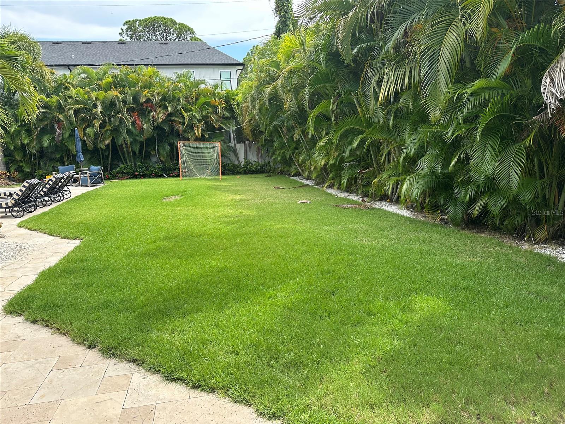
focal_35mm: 24
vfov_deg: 56.8
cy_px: 212
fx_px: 392
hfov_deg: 71.6
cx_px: 282
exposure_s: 1/1119
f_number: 1.78
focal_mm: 6.86
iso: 80
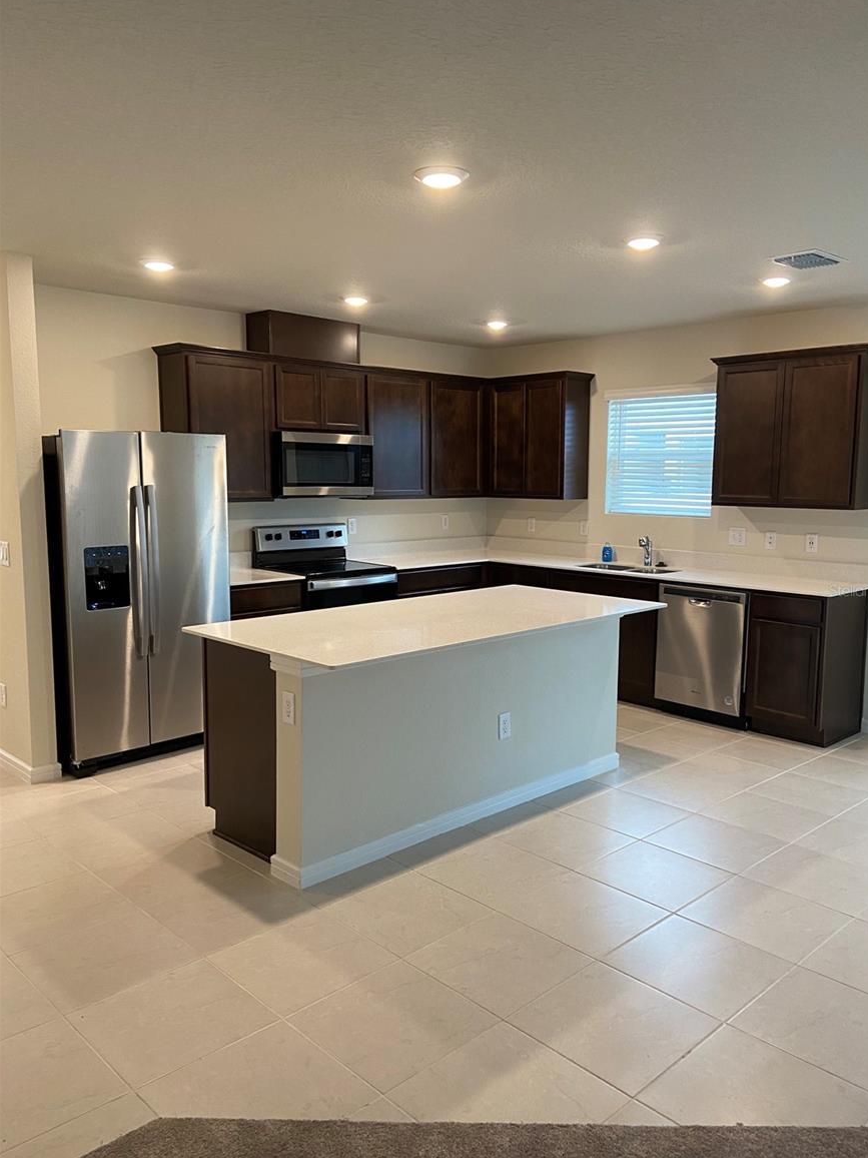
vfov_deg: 65.3
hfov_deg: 51.3
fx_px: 903
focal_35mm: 27
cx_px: 450
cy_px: 590
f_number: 1.8
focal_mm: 4.25
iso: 125
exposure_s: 1/60
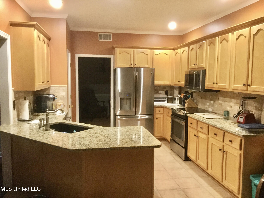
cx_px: 132
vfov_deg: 45.4
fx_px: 236
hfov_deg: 58.4
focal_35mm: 31
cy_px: 99
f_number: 2.4
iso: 250
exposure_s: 1/30
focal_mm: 3.3
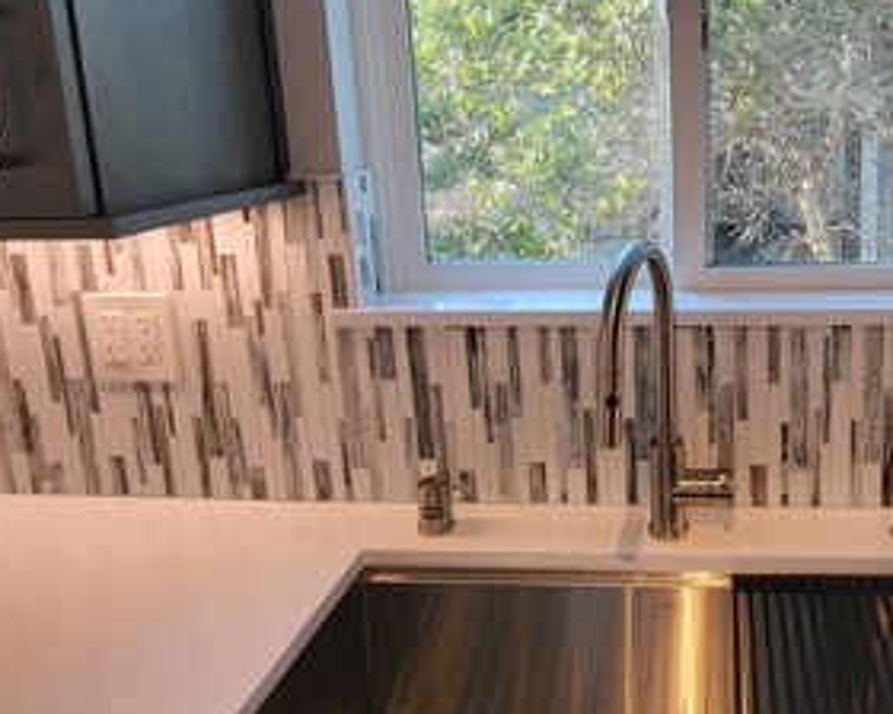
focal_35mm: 29
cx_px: 673
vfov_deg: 49.1
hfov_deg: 57.3
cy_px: 239
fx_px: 766
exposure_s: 1/60
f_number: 2.2
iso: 32
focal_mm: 1.74
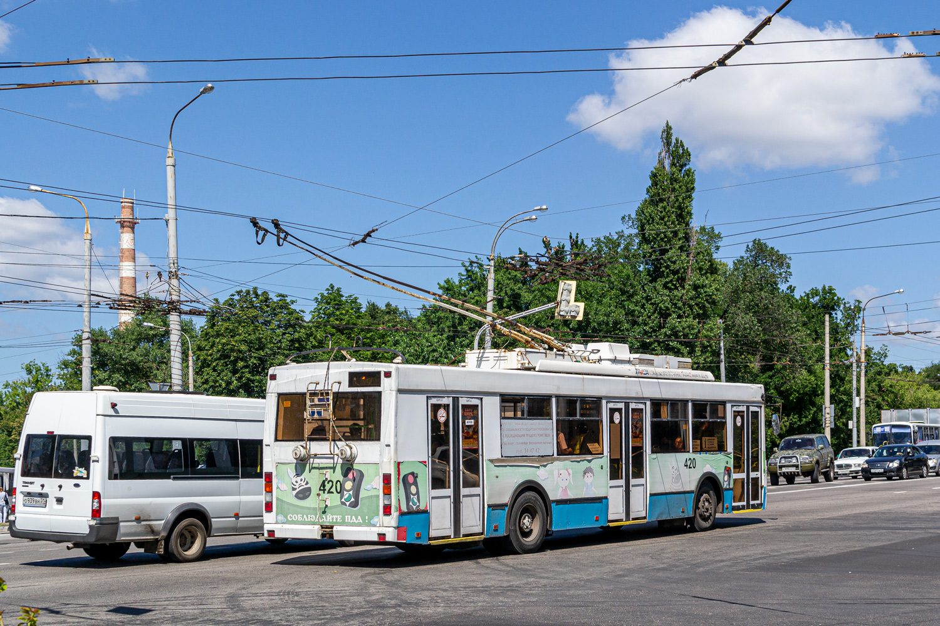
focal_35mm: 52
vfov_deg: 25.8
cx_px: 470
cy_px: 313
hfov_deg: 37.9
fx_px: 1371
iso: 200
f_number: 8
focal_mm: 35
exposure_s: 1/640
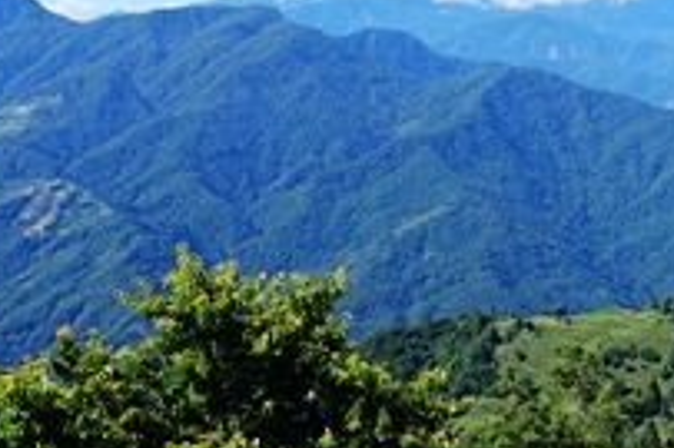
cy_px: 41
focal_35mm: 77
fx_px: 1440
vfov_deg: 17.4
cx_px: 498
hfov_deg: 26.0
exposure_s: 1/100
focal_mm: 8.8
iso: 125
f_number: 4
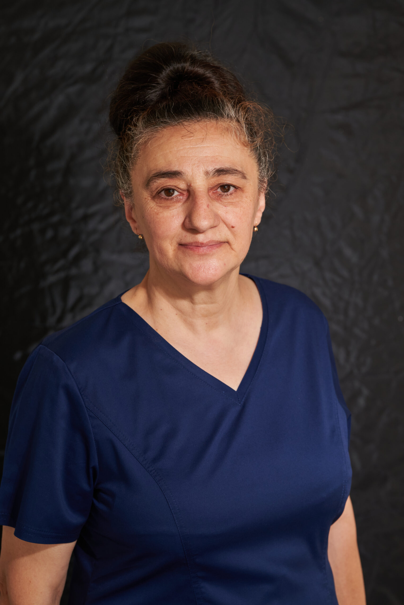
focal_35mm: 105
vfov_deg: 19.4
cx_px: 202
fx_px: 1766
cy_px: 302
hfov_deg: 13.1
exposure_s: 1/100
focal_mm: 105
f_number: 5.6
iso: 640
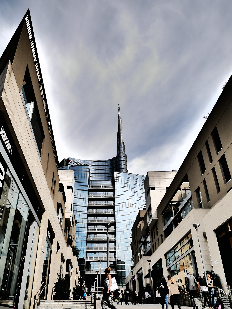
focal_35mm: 30
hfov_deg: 46.8
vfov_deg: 59.9
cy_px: 154
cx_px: 116
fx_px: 268
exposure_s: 1/200
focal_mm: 15
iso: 100
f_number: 5.6
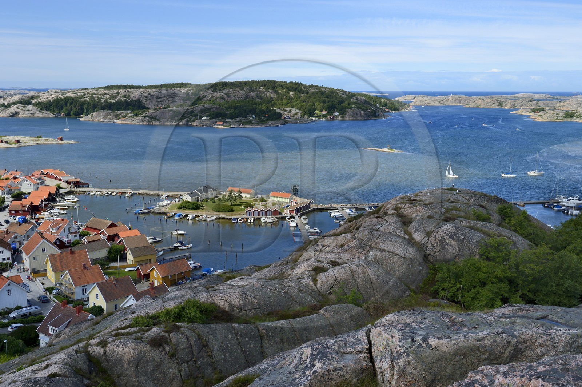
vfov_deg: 36.8
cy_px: 194
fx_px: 582
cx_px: 291
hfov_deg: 53.2
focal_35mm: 36
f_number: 8
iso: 100
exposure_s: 1/320
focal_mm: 36
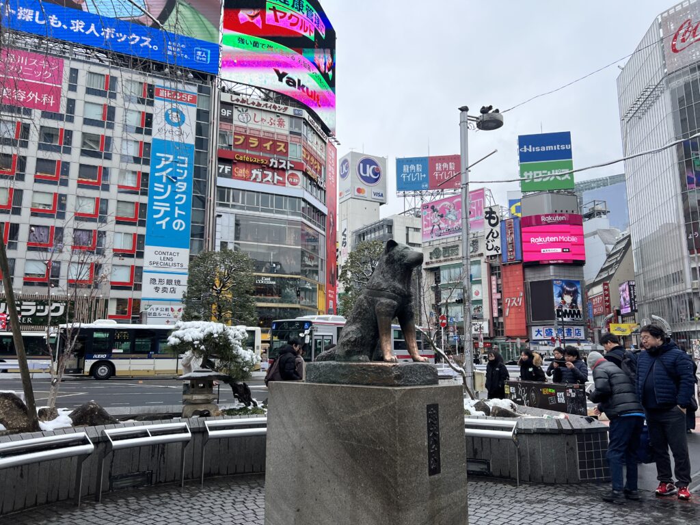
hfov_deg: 67.3
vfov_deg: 53.1
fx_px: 526
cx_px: 350
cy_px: 262
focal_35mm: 26
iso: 50
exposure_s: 1/2208
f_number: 1.5
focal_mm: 5.7
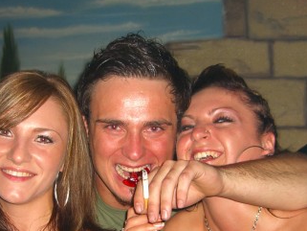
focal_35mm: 71
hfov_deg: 27.4
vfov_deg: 20.5
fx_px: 630
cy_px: 188
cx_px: 132
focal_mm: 7.9
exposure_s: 1/60
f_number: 2.8
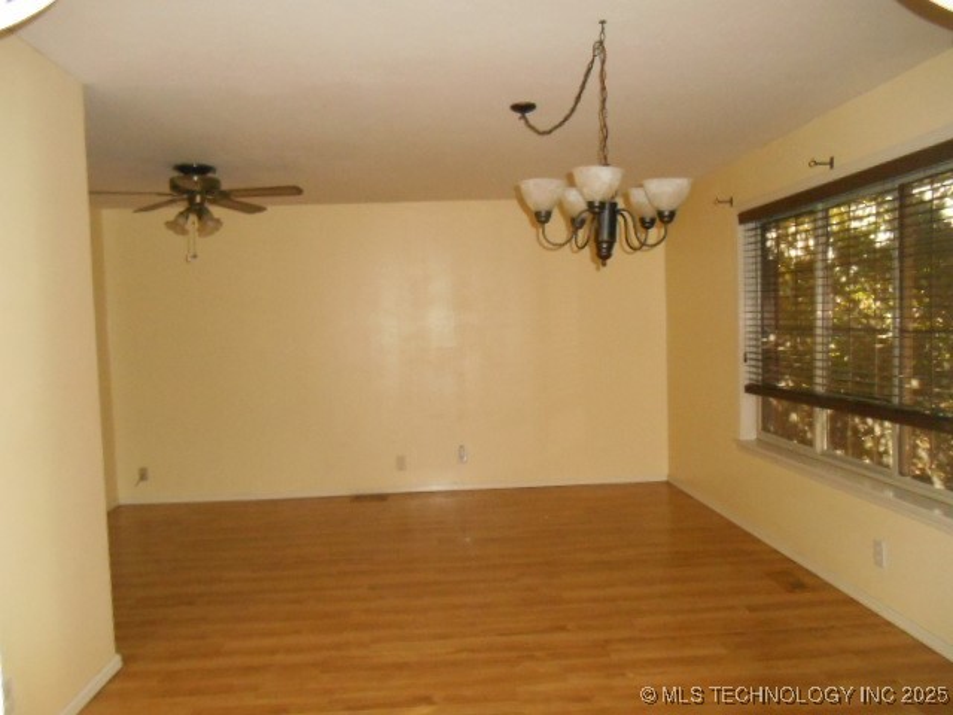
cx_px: 476
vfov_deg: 53.1
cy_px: 358
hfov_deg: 67.3
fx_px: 716
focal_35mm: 26
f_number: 3.4
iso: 720
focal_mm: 4.7
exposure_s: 1/25
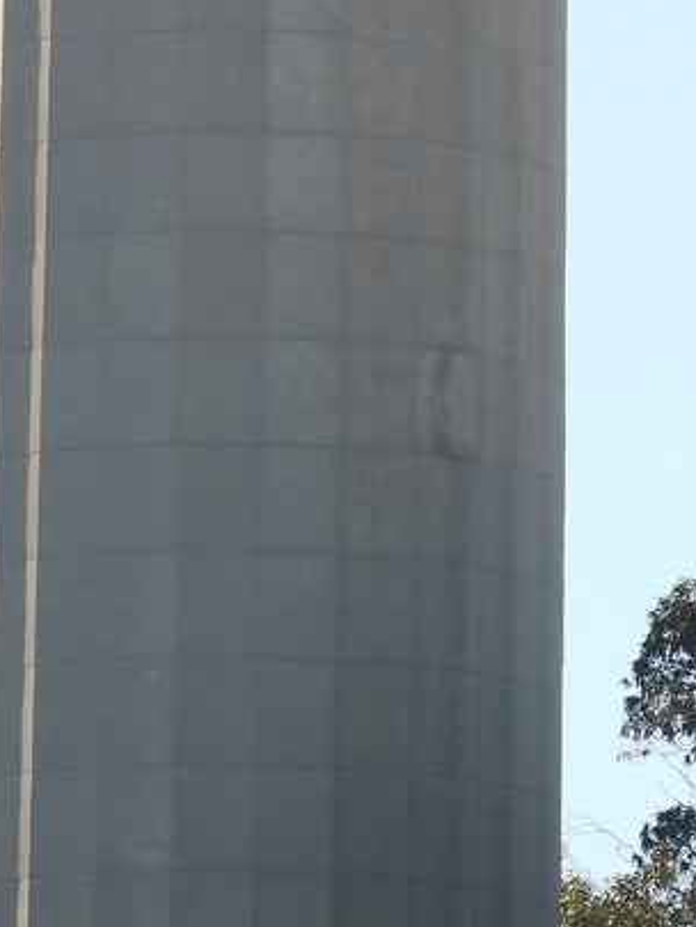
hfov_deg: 1.2
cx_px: 389
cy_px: 396
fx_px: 33895
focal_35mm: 1265
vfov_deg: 1.6
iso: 100
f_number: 5
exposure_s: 1/400
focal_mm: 71.4
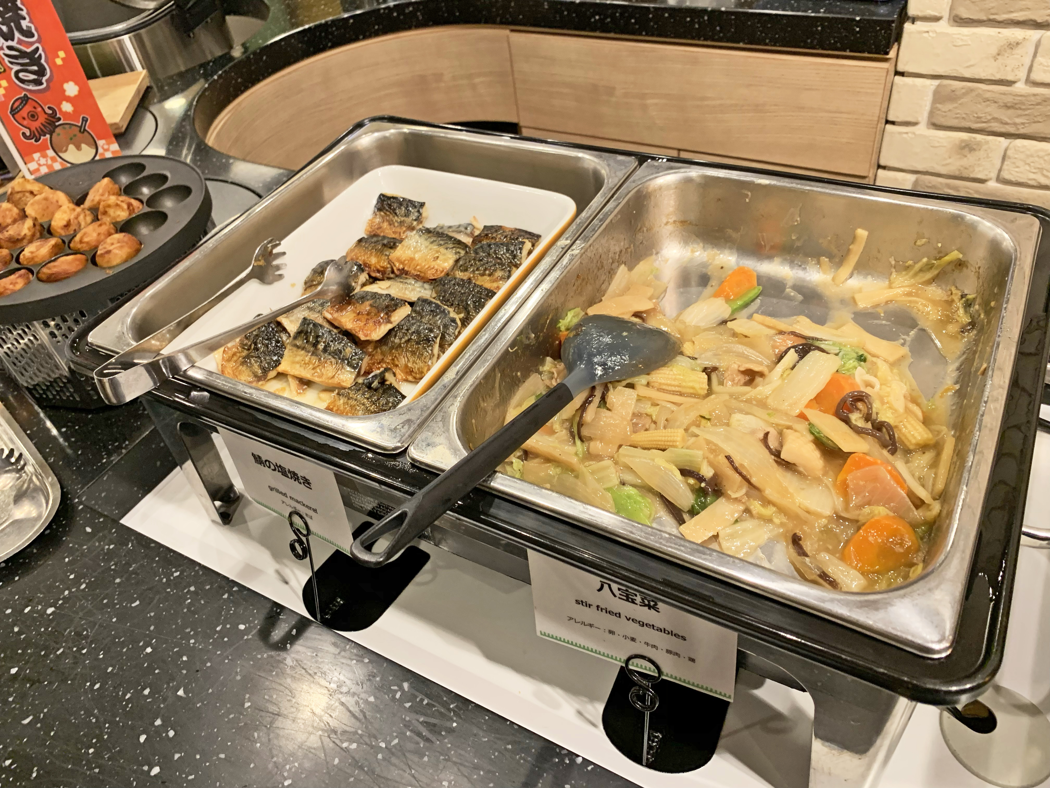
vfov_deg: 53.1
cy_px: 394
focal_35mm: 26
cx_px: 525
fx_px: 789
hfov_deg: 67.3
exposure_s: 1/60
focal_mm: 4.25
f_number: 1.8
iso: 160
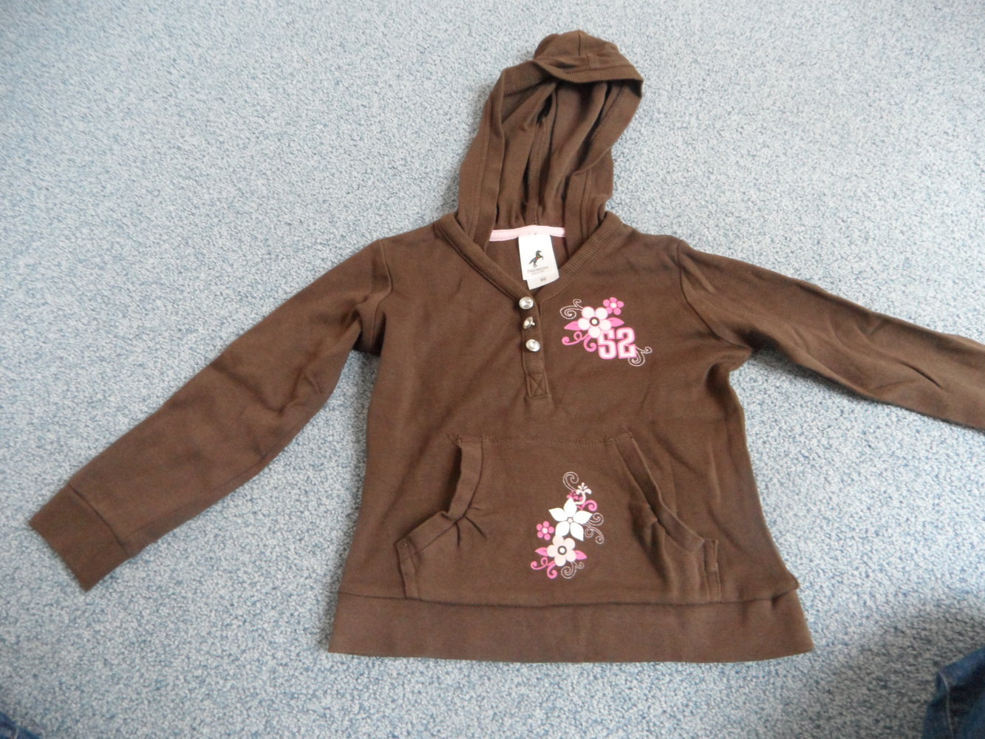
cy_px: 370
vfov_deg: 56.8
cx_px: 492
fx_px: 683
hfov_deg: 71.6
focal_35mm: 24
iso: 320
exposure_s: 1/30
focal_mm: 4.1
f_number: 2.9
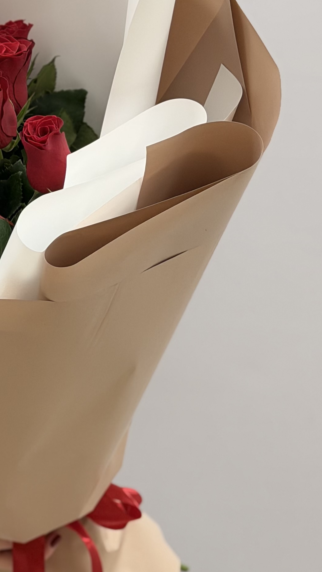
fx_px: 1715
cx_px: -88
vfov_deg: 18.9
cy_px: 347
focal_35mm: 113
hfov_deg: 10.5
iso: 80
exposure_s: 1/100
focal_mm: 6.76
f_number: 1.78
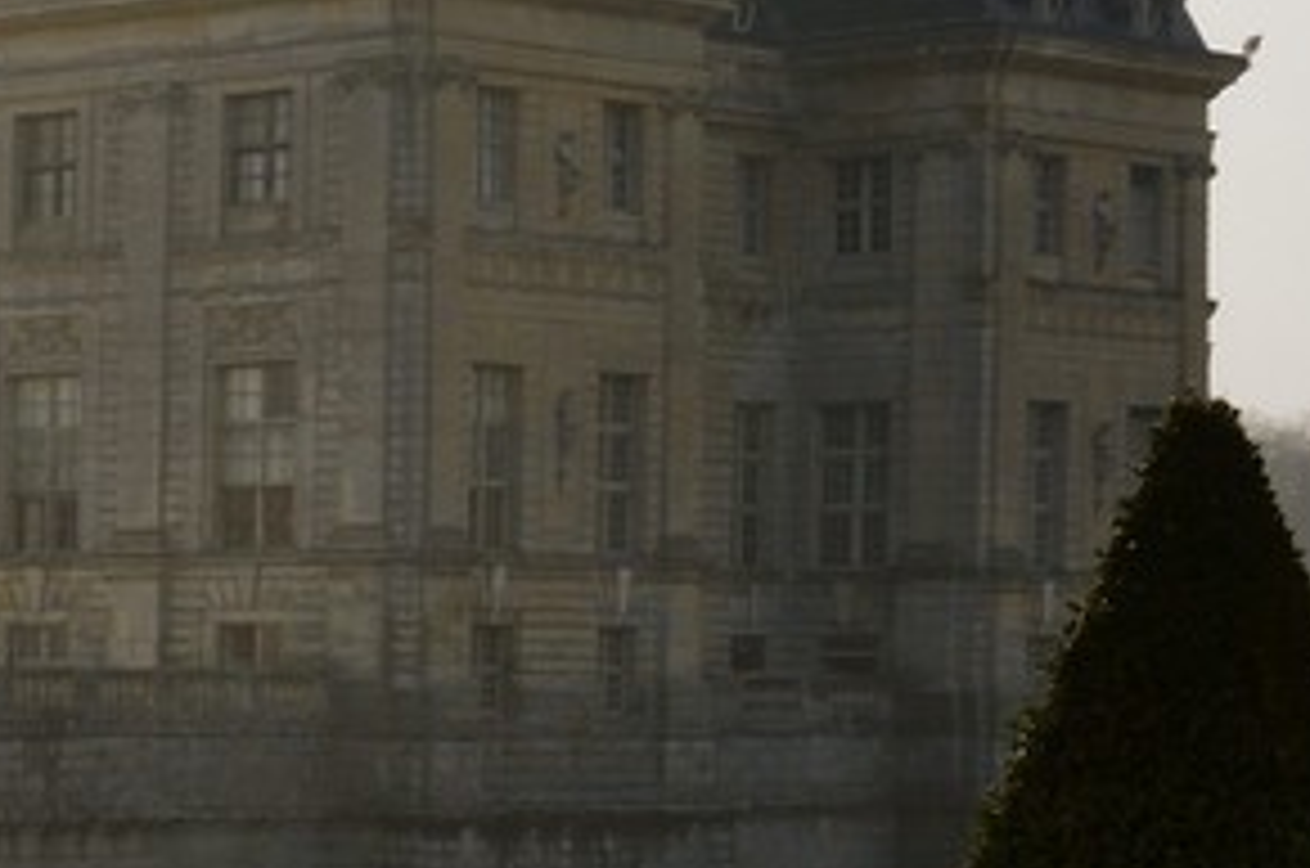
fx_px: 4795
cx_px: -2152
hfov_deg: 11.7
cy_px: 846
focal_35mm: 132
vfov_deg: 10.3
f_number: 13
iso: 160
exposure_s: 1/250
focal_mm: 24
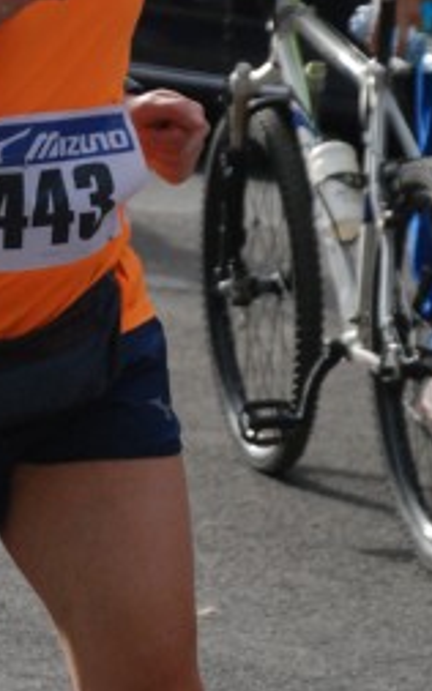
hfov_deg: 4.2
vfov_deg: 6.8
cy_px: 183
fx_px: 5828
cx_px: 29
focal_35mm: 309
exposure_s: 1/1600
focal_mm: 85
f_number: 5.6
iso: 1000
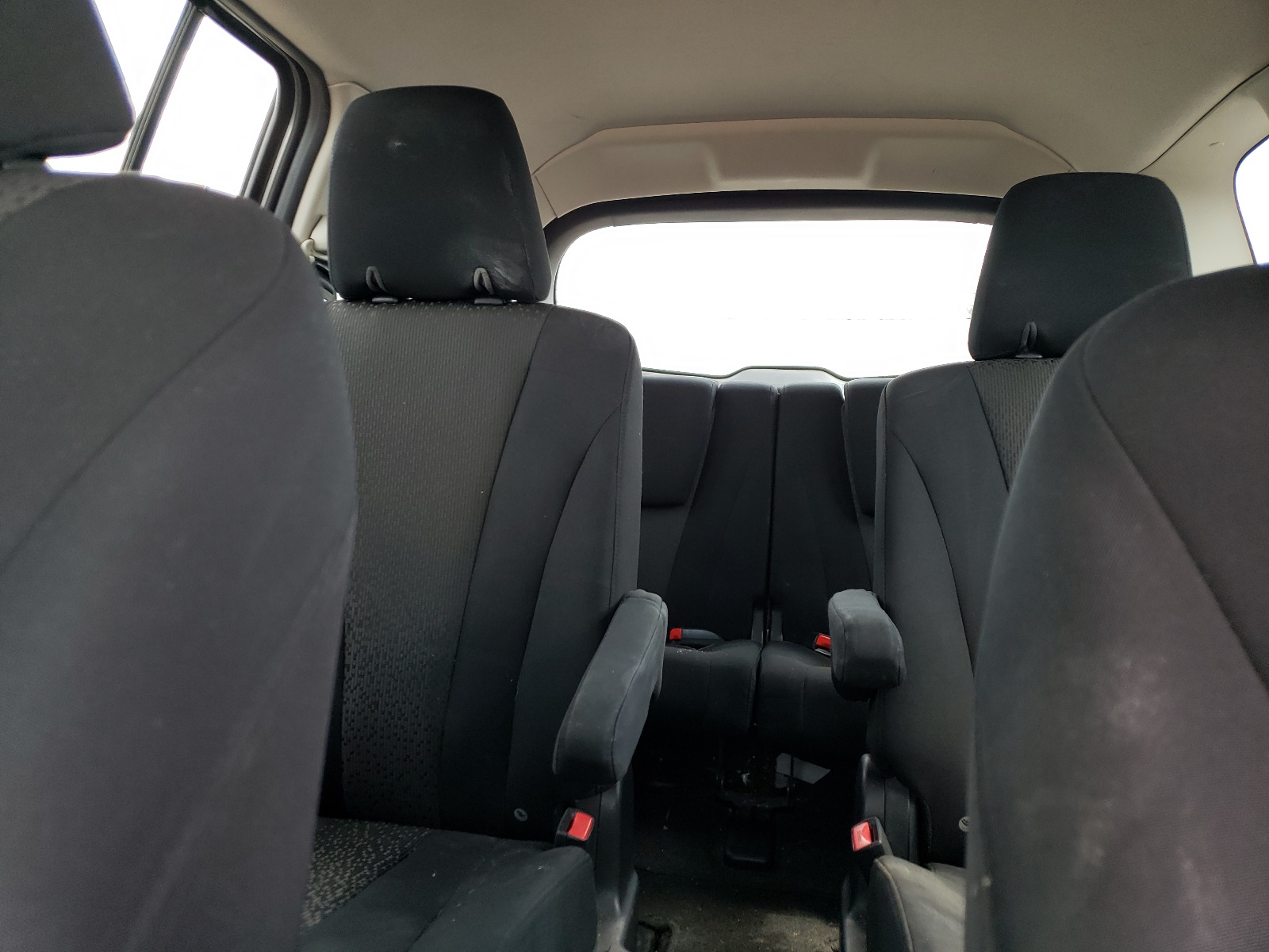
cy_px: 476
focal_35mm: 26
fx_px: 953
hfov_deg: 67.3
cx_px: 634
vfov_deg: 53.1
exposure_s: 1/120
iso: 57
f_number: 1.5
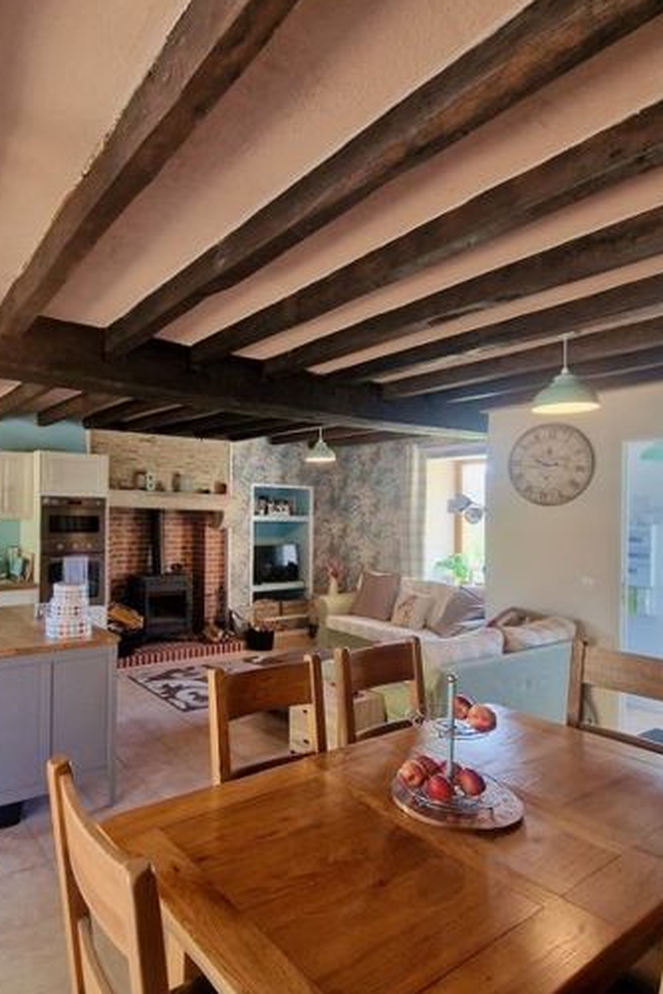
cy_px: 506
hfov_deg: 63.1
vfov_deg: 86.9
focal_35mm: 19
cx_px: 225
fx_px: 525
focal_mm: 2.2
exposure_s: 1/50
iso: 250
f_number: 2.2
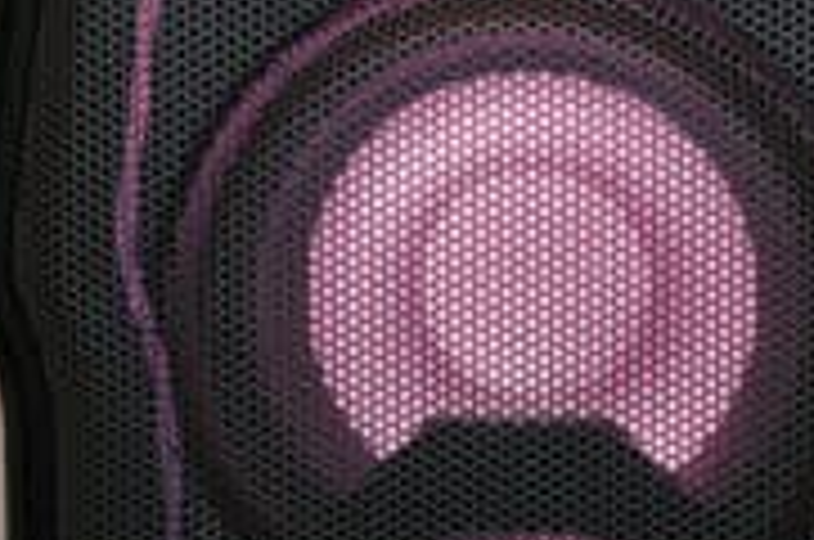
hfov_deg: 12.7
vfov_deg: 8.4
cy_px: 256
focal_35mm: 162
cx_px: 522
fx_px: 3656
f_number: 8
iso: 3200
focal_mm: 50
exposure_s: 1/100
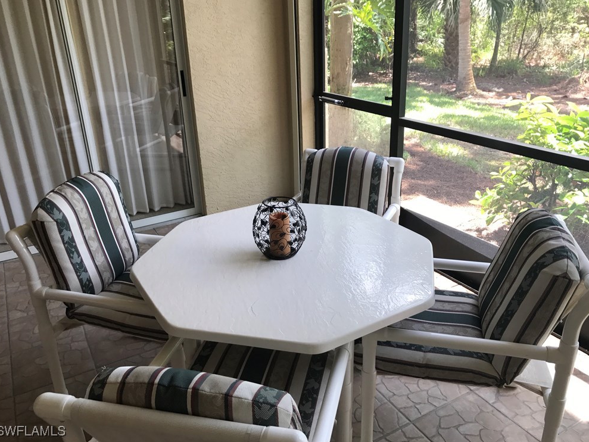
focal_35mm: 29
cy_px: 216
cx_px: 298
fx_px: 494
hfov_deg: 61.7
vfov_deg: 48.2
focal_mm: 3.99
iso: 32
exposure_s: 1/120
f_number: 1.8
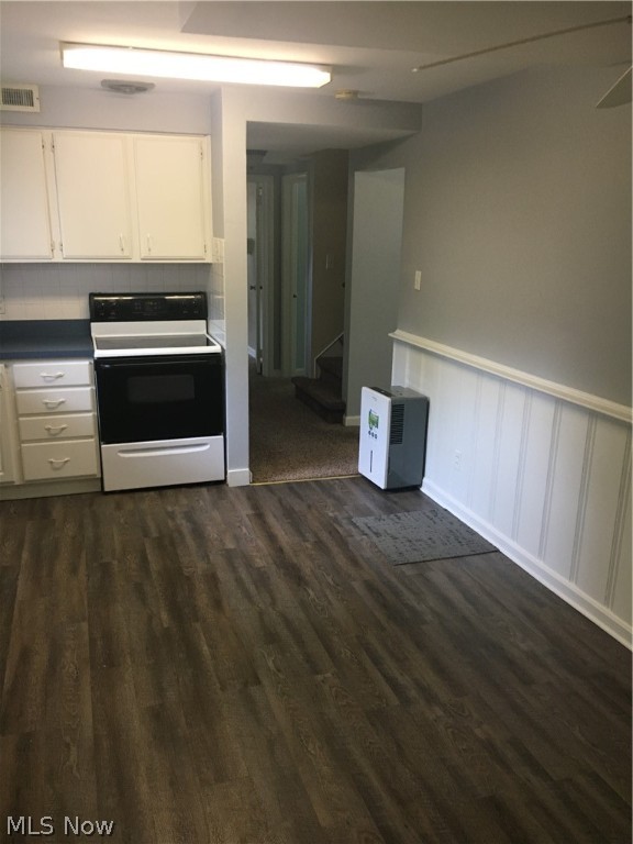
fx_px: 707
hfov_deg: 48.2
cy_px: 422
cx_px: 316
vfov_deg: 61.7
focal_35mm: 29
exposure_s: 1/30
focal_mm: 4.15
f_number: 2.2
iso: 125
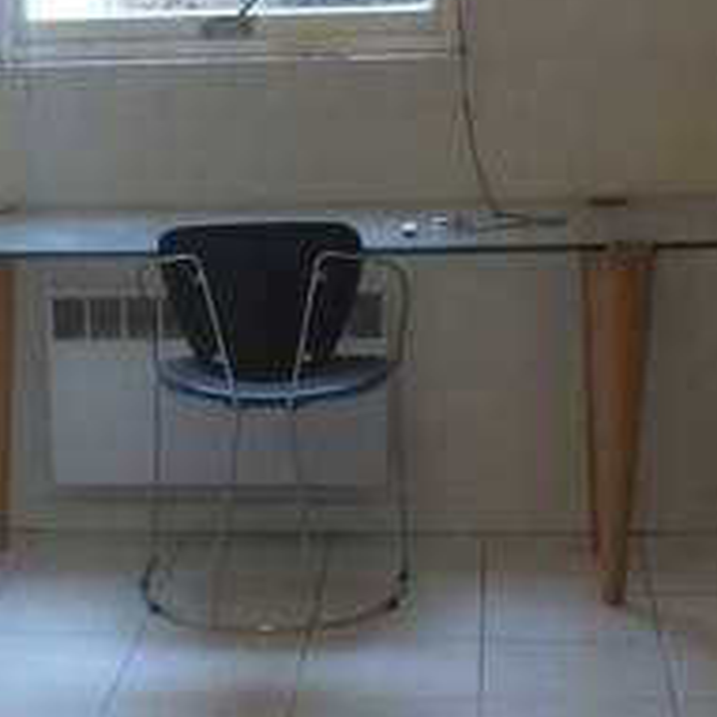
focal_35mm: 106
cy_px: 541
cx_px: 38
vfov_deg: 16.3
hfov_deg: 16.2
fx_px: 2484
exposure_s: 1/33
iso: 320
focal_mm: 4.15
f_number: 2.2
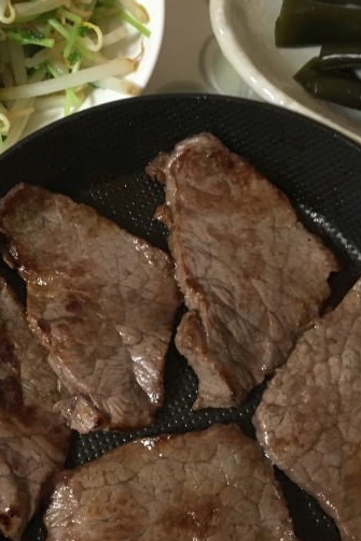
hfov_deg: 27.7
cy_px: 217
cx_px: 94
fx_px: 722
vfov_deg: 40.9
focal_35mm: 48
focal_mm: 4.15
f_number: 2.2
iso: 200
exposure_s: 1/20
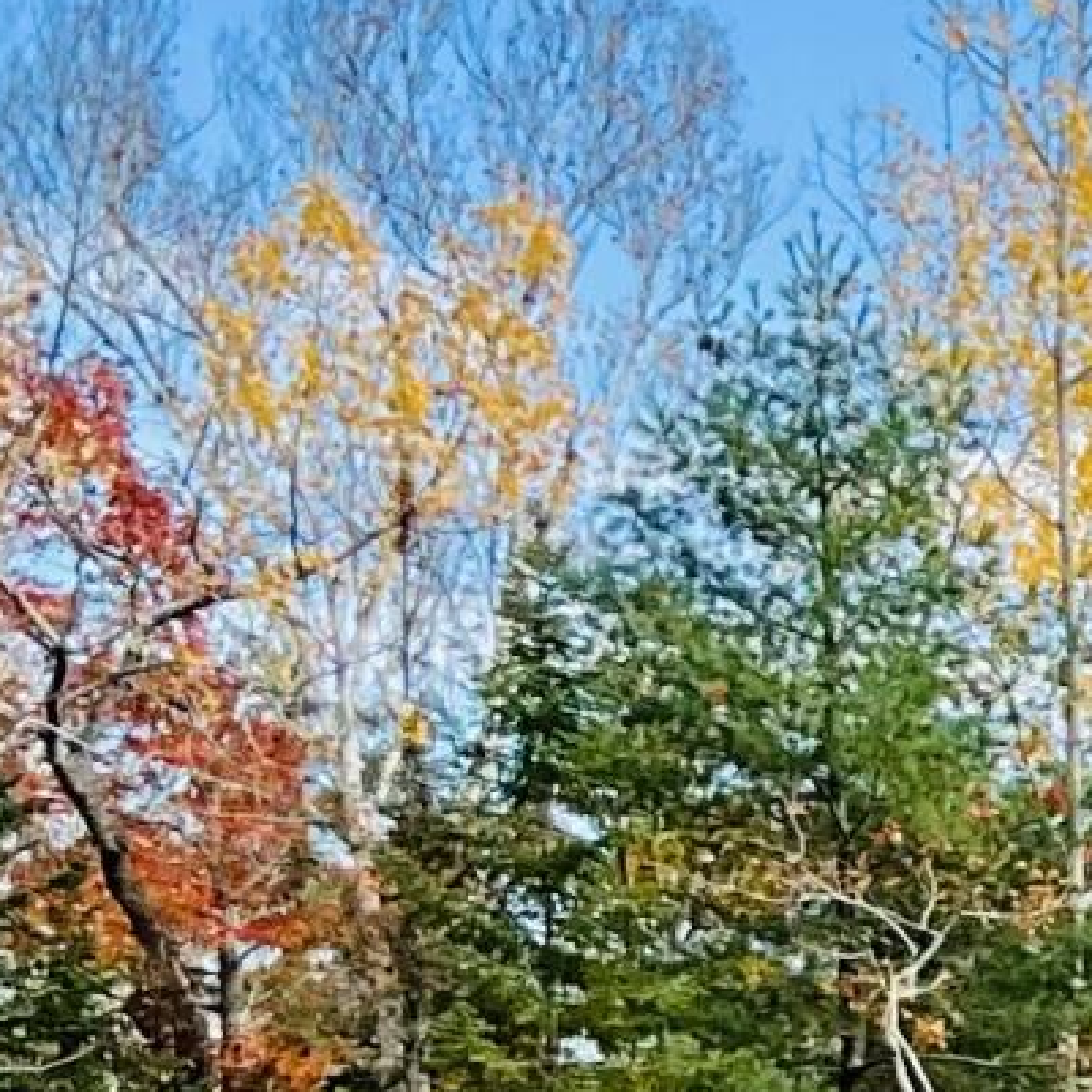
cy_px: 1528
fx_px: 6853
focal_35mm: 192
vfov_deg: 8.9
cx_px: 2851
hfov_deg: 8.2
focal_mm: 3
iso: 25
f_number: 1.8
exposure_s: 1/842
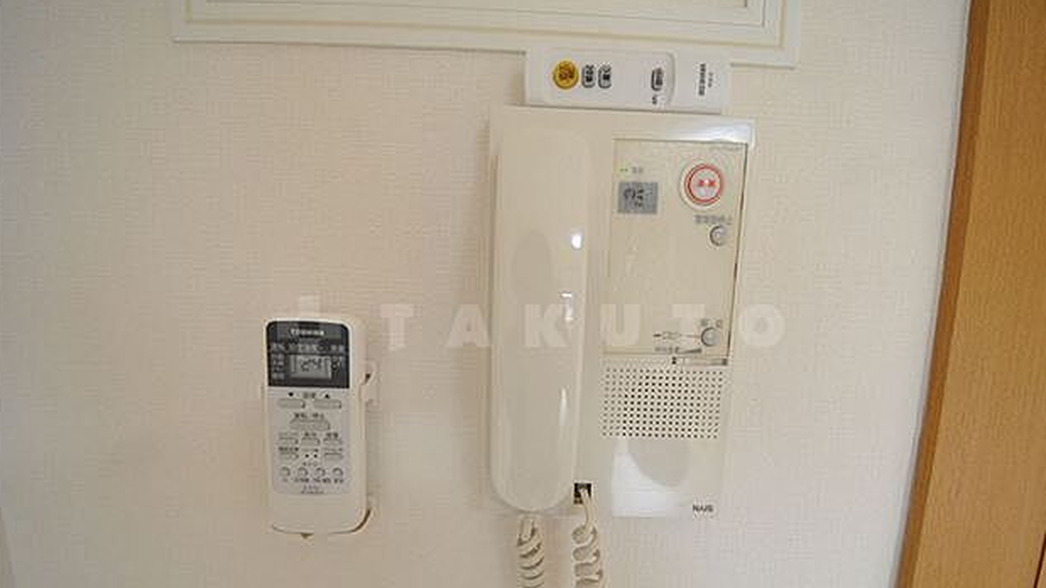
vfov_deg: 78.1
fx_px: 361
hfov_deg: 110.8
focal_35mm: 13
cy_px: 328
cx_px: 531
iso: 800
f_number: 5.6
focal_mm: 8
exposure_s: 1/125
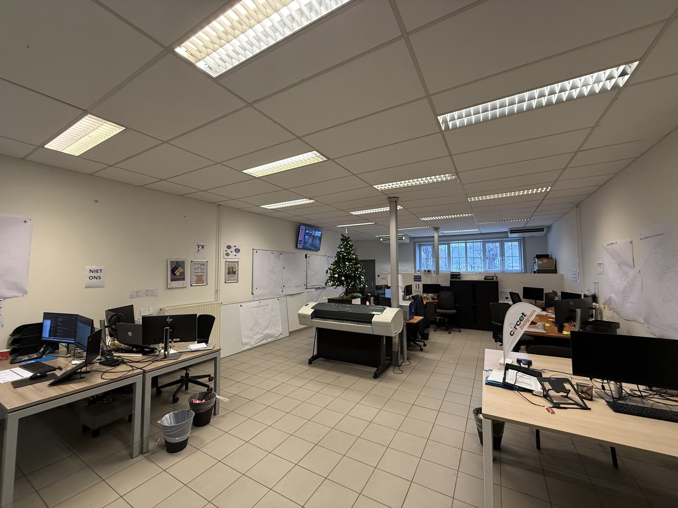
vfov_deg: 85.7
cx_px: 339
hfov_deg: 102.1
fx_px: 274
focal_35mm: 14
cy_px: 254
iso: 250
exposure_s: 1/100
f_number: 2.2
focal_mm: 2.22
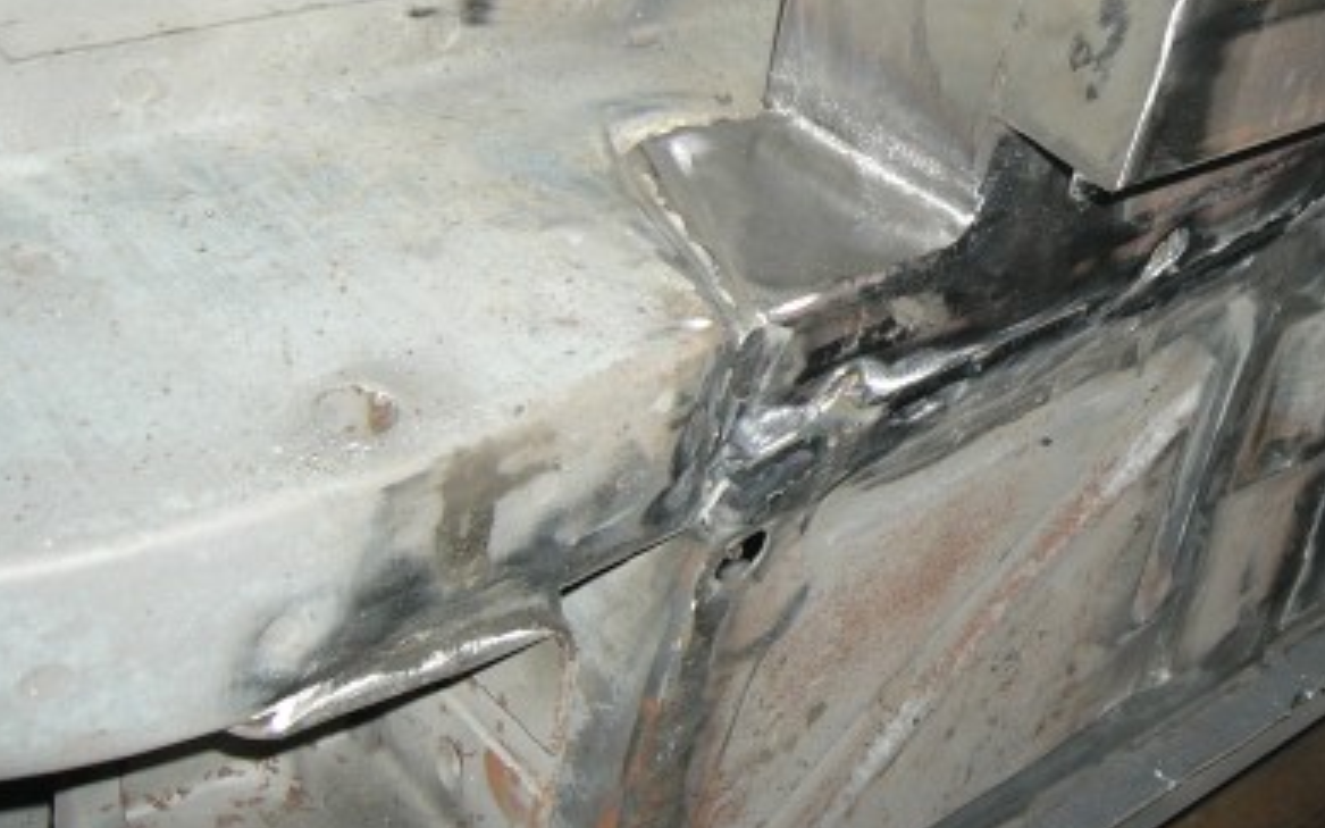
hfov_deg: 32.7
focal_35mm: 61
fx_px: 2202
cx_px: 1018
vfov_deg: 21.0
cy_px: 153
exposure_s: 1/60
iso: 50
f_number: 2.8
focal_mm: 5.8
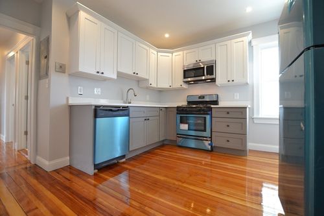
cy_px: 108
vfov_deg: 77.3
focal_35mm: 15
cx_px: 162
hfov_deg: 100.4
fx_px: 135
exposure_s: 1/60
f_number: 3.5
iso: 500
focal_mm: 10
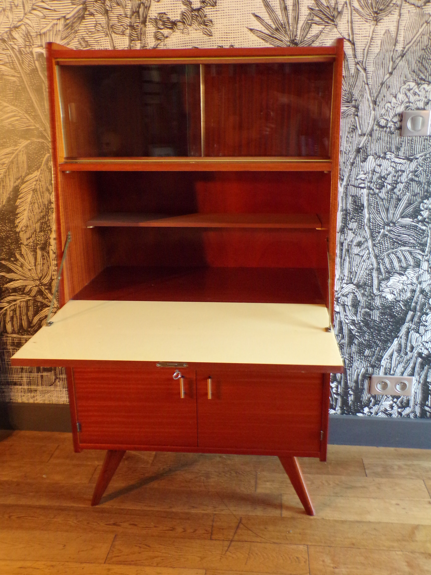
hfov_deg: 44.2
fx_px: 531
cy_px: 288
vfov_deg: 56.8
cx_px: 216
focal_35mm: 32
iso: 410
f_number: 3.2
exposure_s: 1/17
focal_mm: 5.8
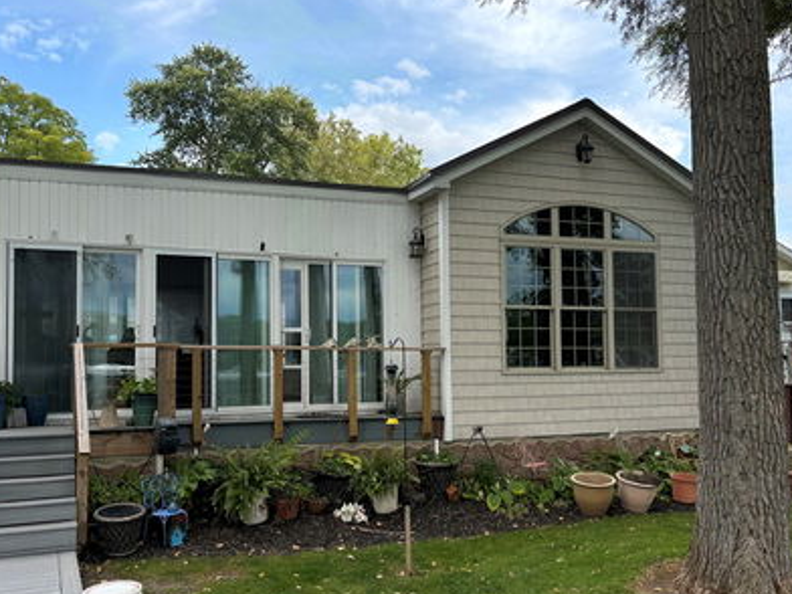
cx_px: 398
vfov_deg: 41.8
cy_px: 313
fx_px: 778
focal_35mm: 34
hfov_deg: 54.0
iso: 50
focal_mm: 5.96
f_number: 1.6
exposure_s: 1/818
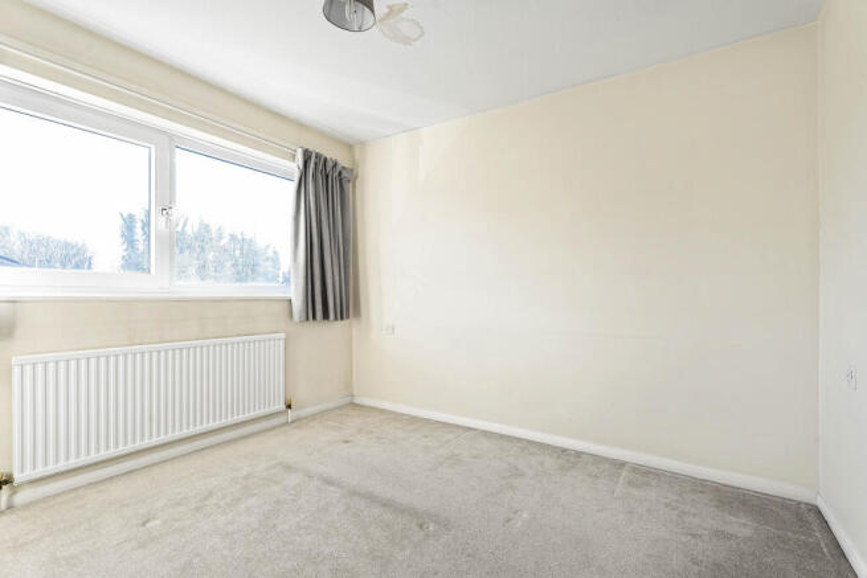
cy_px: 289
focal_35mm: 16
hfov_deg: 96.7
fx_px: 385
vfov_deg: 73.8
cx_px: 434
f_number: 9
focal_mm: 16
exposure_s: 1/20
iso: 400
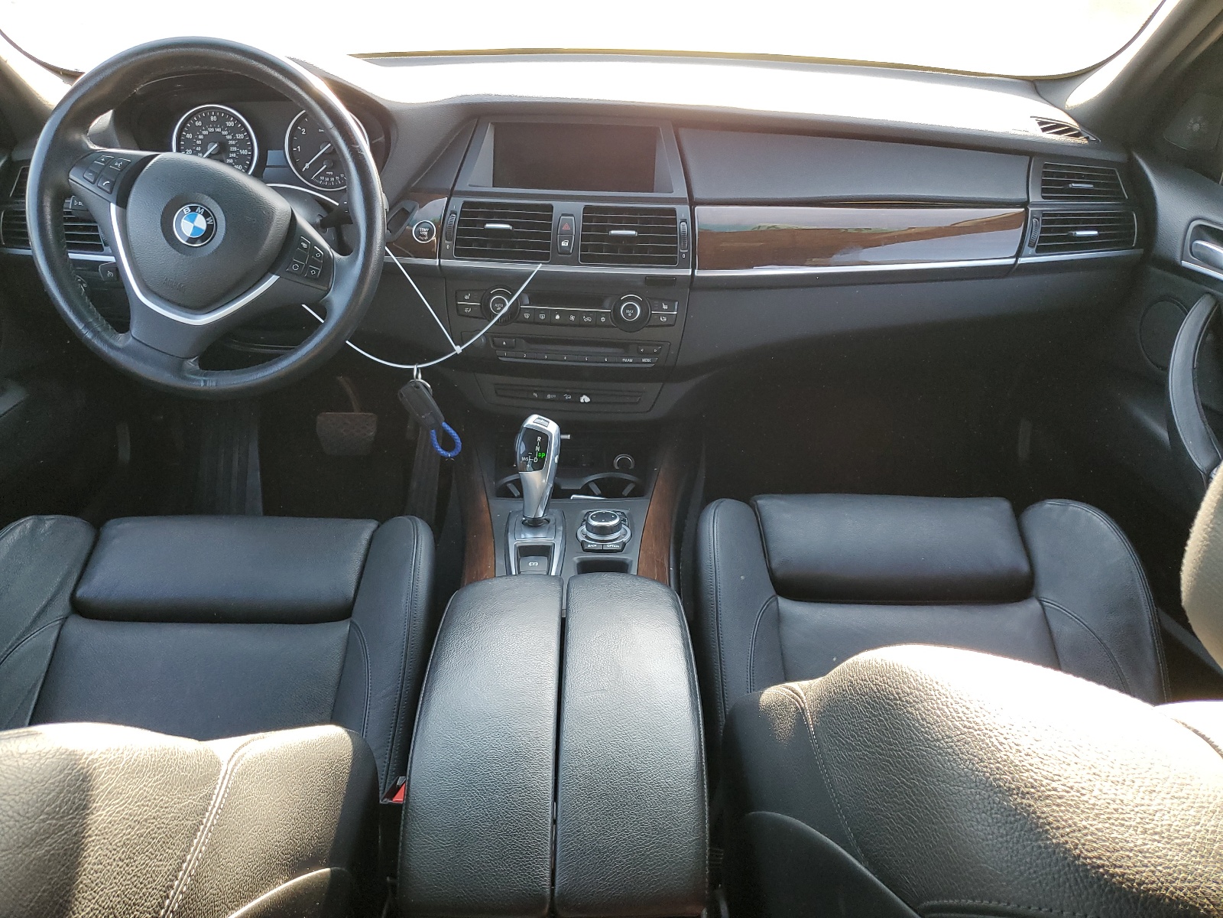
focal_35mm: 26
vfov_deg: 53.1
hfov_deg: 67.3
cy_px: 459
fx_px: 919
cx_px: 612
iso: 70
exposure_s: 1/120
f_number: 1.5
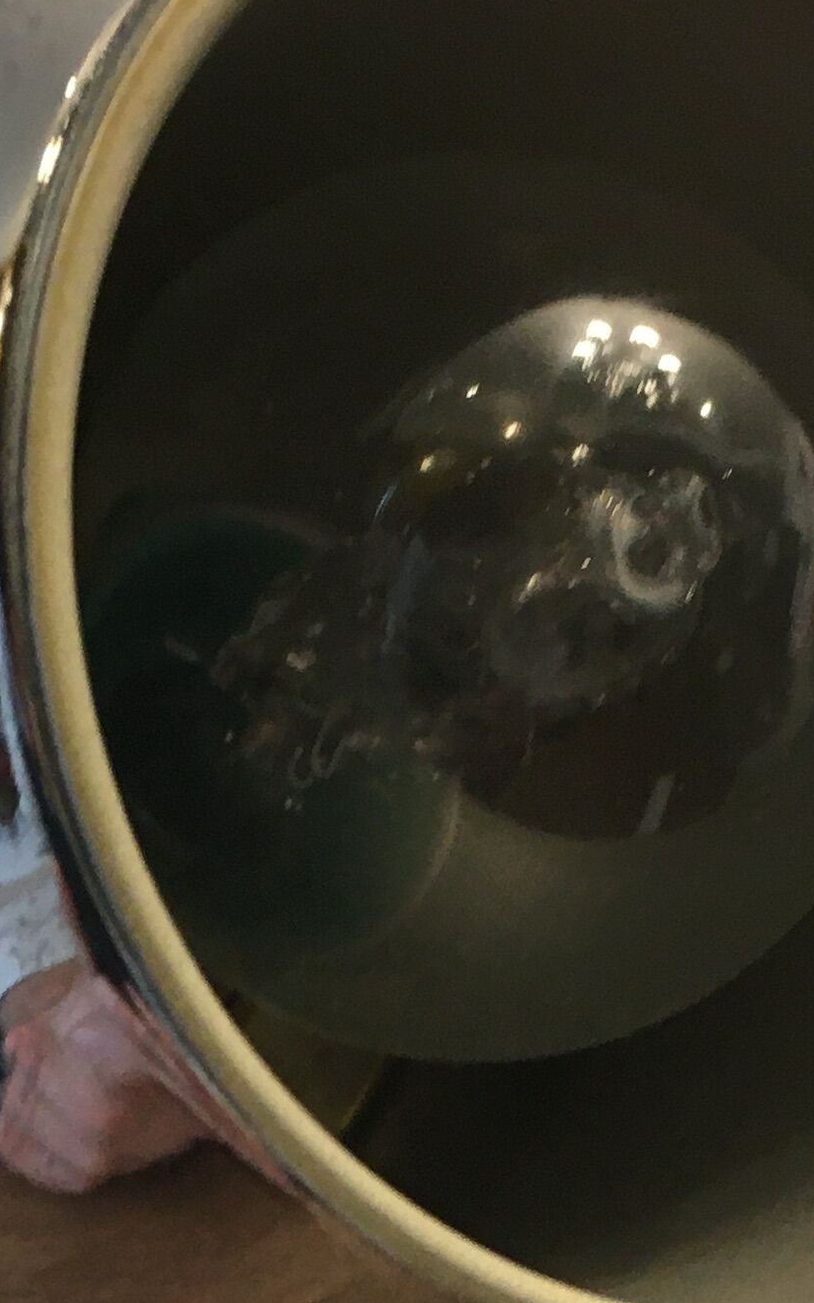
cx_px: 250
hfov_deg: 13.9
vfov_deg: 21.3
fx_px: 3338
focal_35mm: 94
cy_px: 1307
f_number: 2.2
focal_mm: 4.15
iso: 50
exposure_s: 1/33
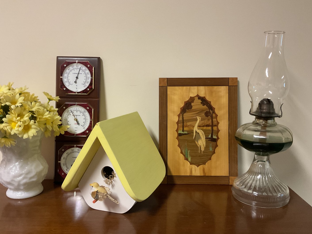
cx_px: 150
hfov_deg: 58.3
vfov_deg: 45.5
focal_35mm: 31
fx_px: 279
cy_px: 120
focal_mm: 3
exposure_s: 1/60
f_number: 1.8
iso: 250
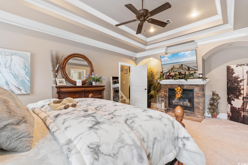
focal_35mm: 15
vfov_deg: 77.3
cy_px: 82
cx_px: 124
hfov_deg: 100.4
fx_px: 103
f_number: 4.5
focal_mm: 10
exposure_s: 1/2
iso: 100
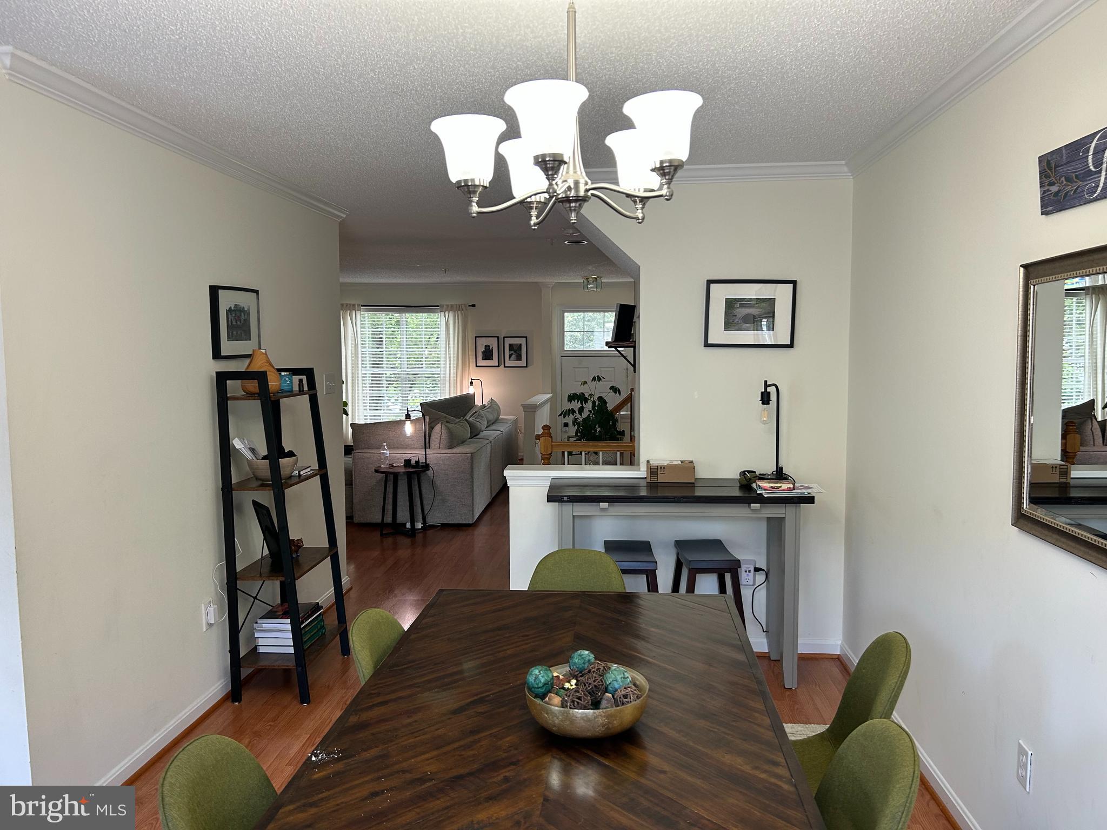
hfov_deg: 67.3
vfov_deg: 53.1
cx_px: 554
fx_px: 831
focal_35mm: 26
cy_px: 415
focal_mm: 5.7
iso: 100
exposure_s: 1/120
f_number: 1.5
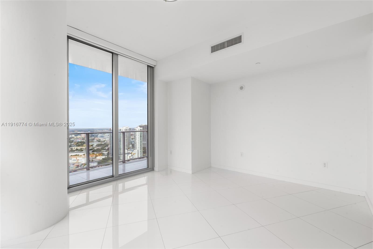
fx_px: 166
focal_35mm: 16
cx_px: 186
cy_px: 124
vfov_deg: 73.7
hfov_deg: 96.7
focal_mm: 16
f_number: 16
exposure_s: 1/5
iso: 250
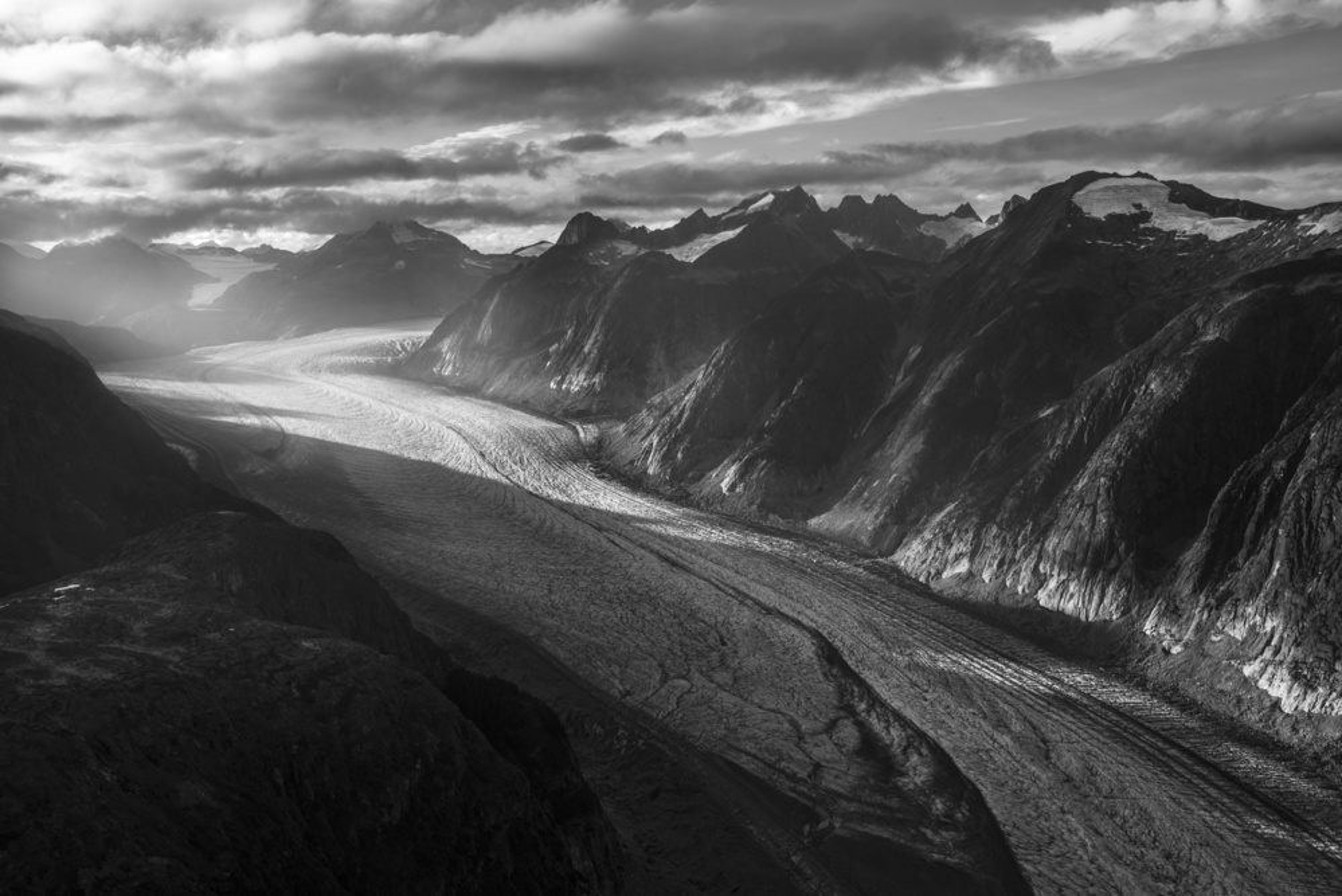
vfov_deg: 36.9
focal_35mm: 36
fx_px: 1343
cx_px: 671
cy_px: 448
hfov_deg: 53.1
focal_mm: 36
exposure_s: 1/400
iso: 100
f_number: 8
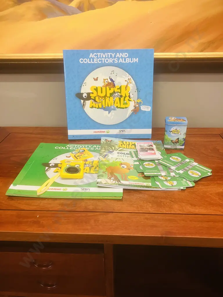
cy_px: 148
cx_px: 112
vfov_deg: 63.4
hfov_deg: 49.7
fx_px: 241
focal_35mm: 28
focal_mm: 3.99
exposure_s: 1/50
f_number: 1.8
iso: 125
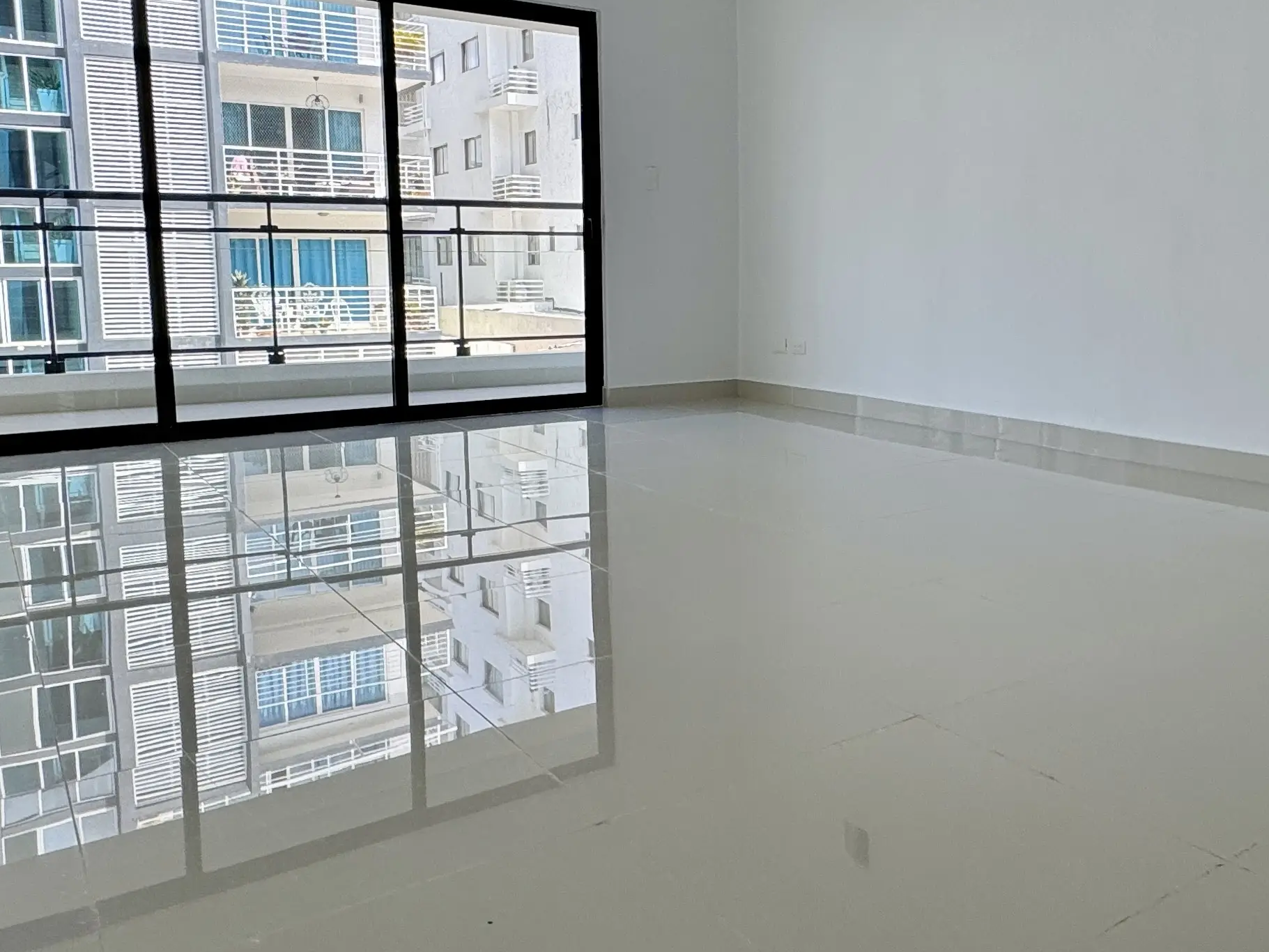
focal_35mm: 31
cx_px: 814
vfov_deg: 45.3
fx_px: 1137
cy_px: 394
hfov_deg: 57.4
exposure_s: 1/275
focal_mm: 2.22
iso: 40
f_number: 2.2
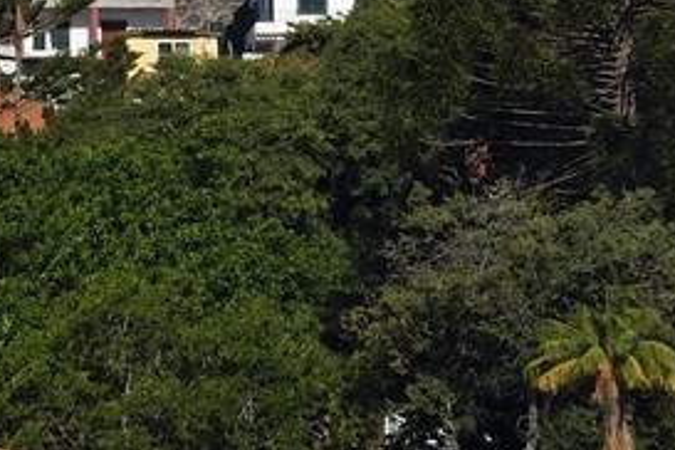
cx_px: -1224
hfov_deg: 3.1
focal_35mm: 657
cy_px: -9
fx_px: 12318
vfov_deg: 2.1
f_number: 11
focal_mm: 112
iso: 200
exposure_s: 1/500
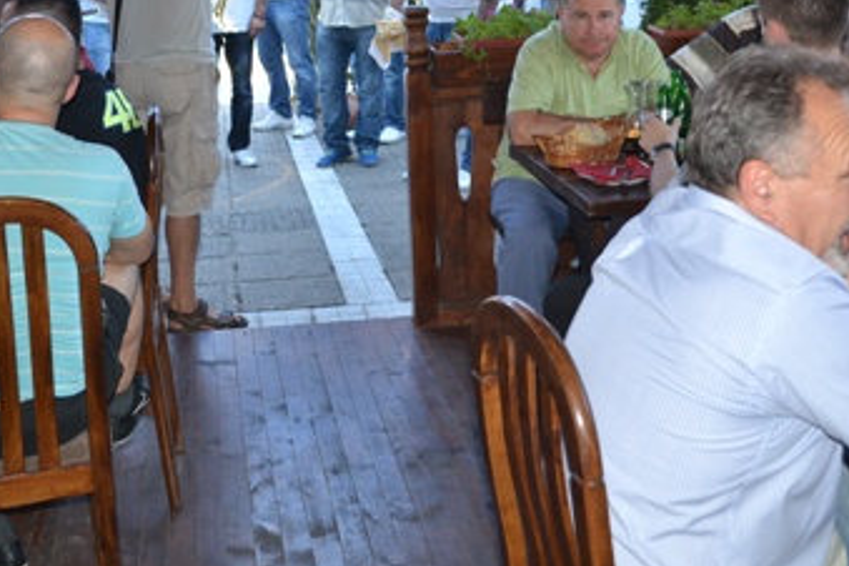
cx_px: 291
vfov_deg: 25.7
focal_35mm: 51
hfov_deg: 38.5
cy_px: 69
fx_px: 1203
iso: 360
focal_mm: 18
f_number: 4
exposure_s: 1/125
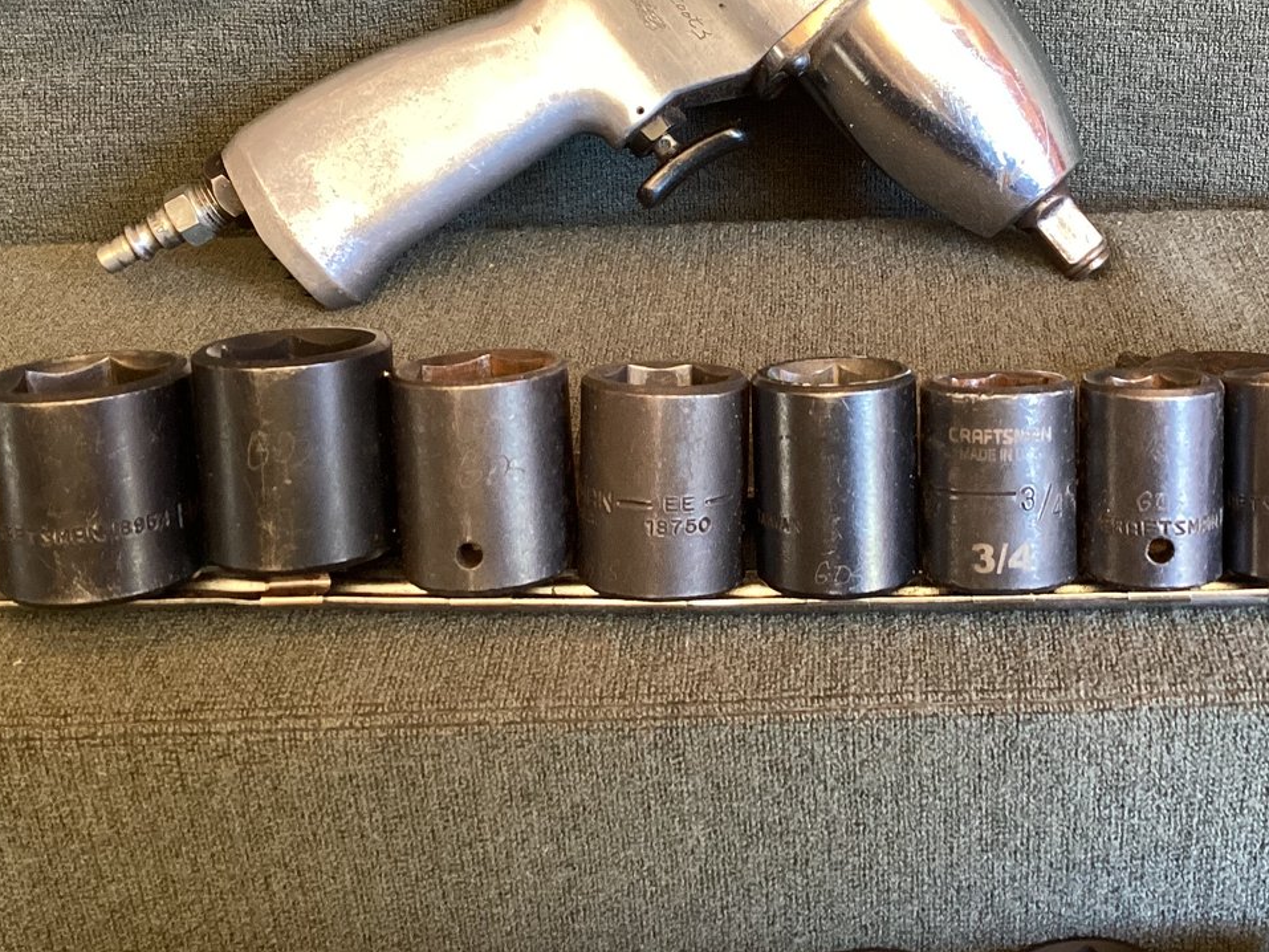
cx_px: 819
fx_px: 1797
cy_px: 242
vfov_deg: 29.2
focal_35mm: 49
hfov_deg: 38.6
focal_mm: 3.3
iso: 200
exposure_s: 1/60
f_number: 2.4
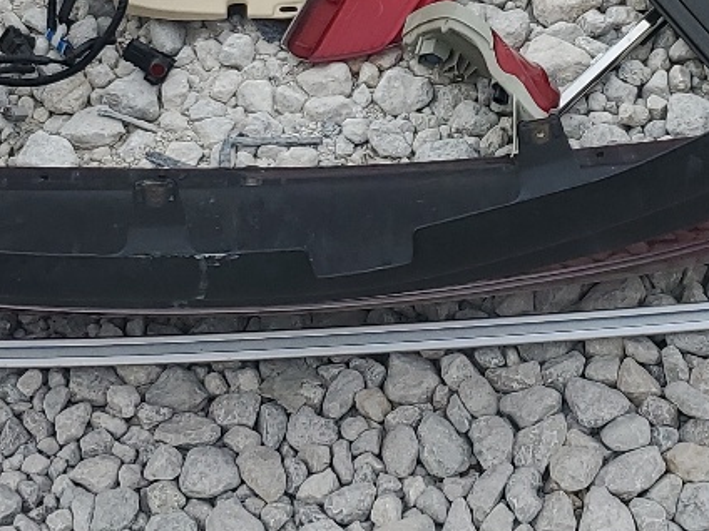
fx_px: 2007
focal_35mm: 98
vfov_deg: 14.8
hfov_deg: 20.0
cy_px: -23
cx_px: 438
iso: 50
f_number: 1.5
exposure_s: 1/1000
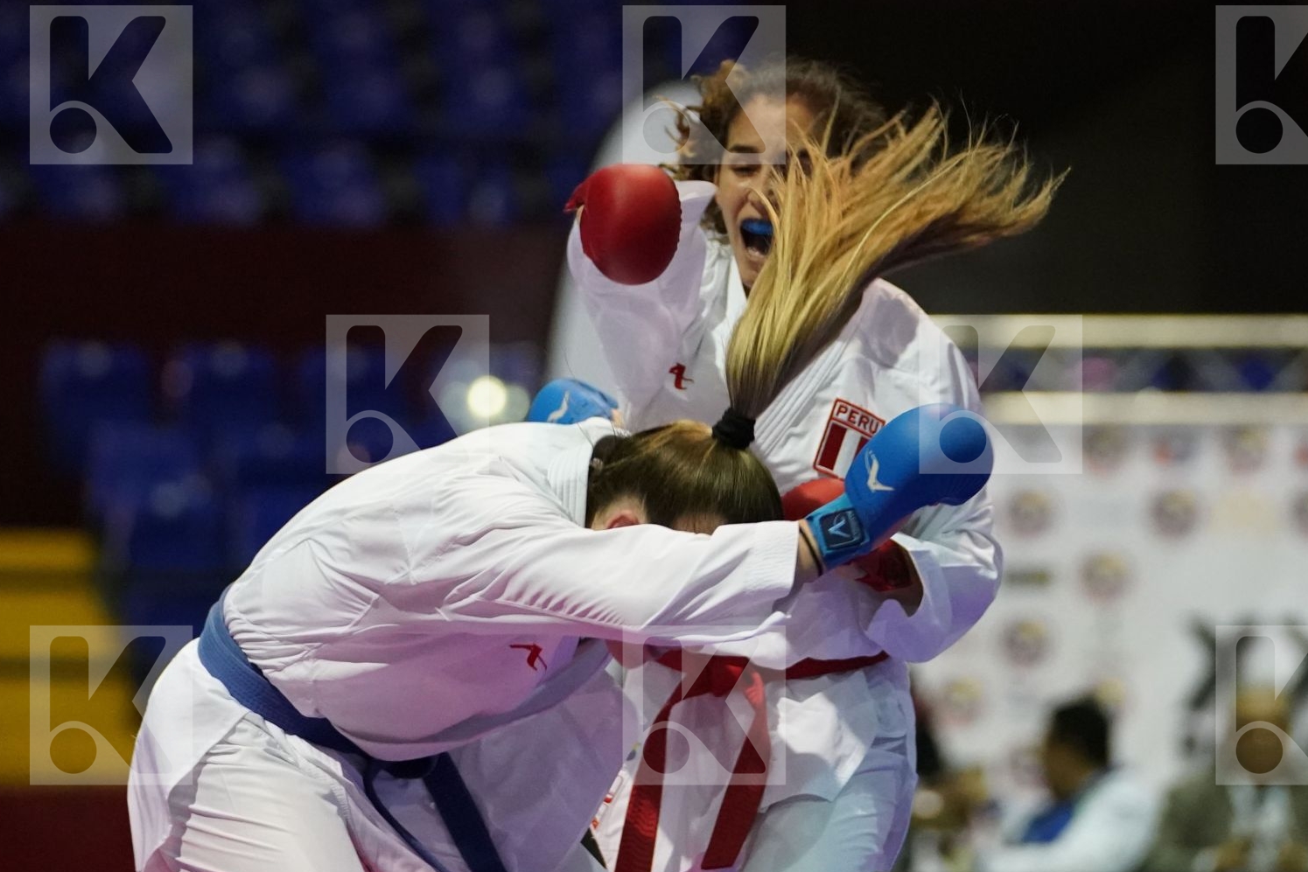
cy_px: 394
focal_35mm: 260
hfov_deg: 7.9
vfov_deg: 5.3
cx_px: 704
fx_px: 9447
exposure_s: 1/800
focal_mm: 144
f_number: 2.8
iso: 6400
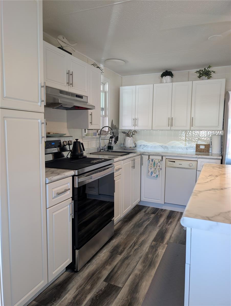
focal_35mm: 24
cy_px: 153
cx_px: 116
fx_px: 213
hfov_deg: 56.9
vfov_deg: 71.5
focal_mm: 6.9
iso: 27
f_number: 1.68
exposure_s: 1/24
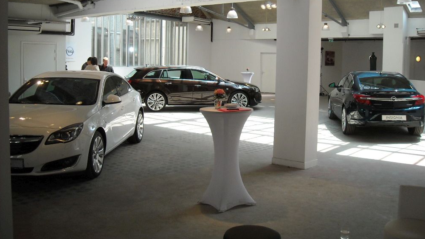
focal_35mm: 39
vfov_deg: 30.3
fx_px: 439
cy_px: 90
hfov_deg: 51.6
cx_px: 216
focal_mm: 5.7
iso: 175
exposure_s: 1/250
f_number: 2.8
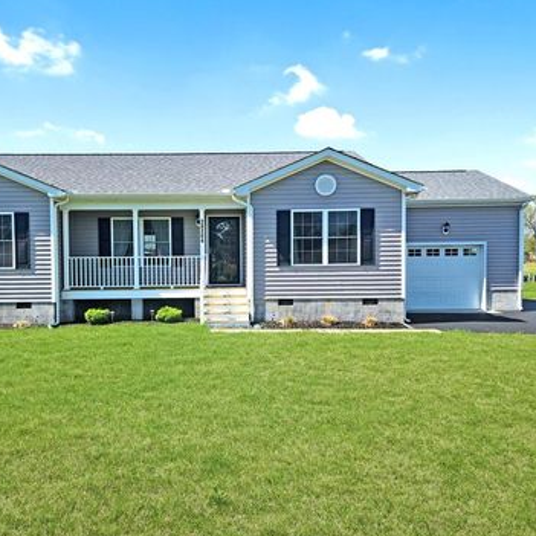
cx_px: 211
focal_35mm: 29
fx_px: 508
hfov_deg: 55.2
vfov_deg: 55.6
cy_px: 271
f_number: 1.8
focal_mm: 6.4
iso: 12
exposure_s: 1/947
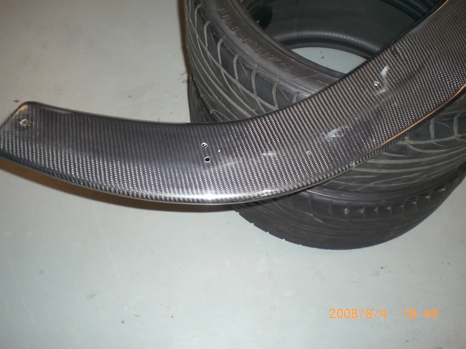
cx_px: 233
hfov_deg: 49.0
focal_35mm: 38
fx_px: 512
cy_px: 174
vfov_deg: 37.7
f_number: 3.1
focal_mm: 6.3
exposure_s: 1/60
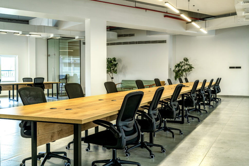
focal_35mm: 40
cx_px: 124
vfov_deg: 33.4
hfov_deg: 48.5
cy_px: 83
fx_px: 277
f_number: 8
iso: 500
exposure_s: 1/10
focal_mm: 40
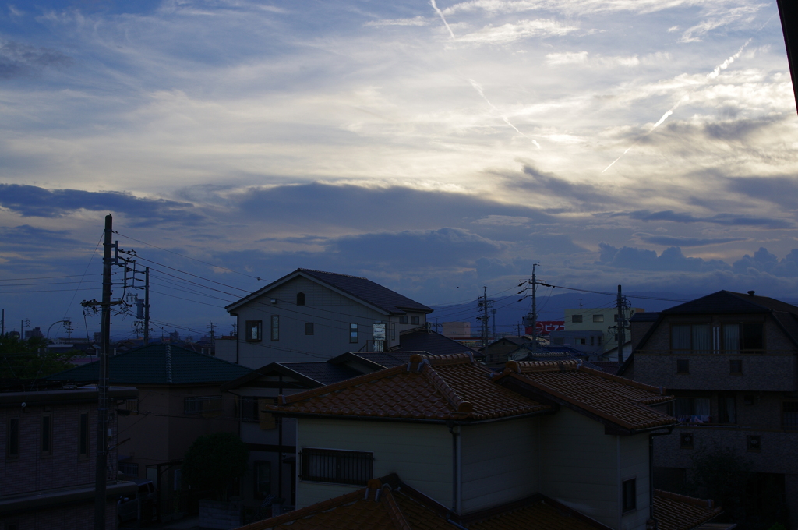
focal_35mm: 46
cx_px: 399
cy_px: 265
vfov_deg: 29.2
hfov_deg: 42.8
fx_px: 1018
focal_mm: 31
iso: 100
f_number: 5.6
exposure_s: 1/250
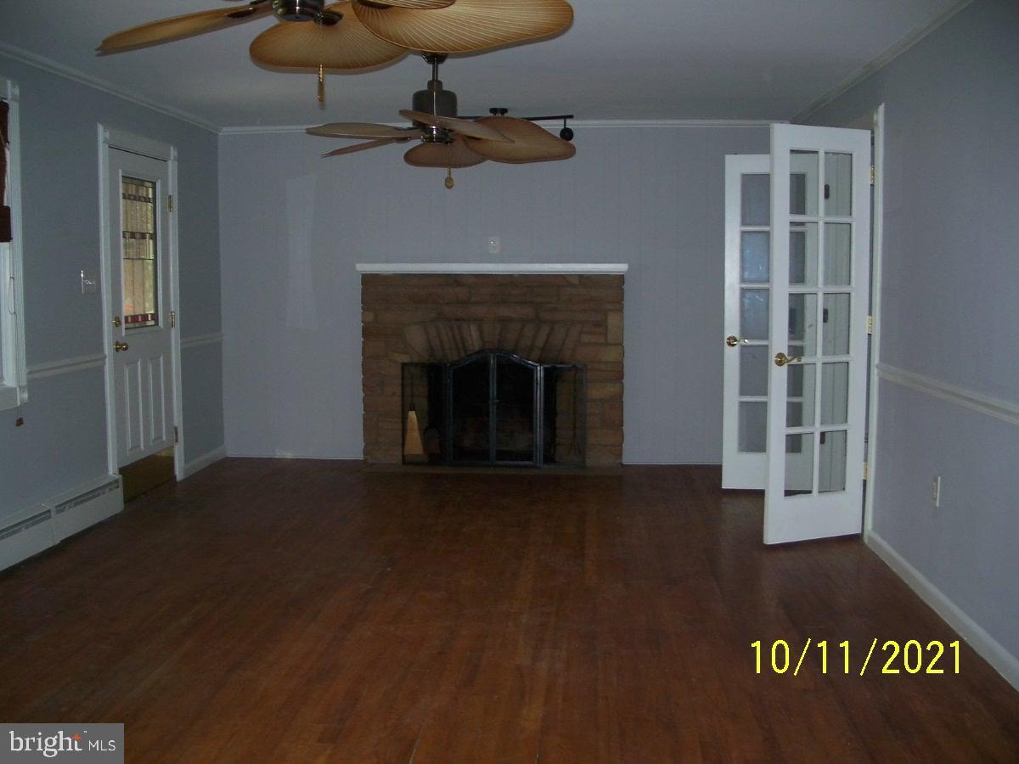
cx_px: 510
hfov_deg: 50.1
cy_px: 382
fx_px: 1089
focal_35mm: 37
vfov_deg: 38.7
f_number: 2.8
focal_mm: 7.8
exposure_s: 1/60
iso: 200
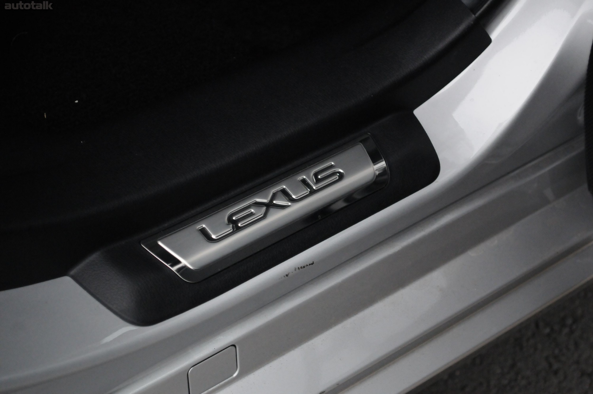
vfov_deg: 16.5
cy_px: 197
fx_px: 1357
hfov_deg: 24.6
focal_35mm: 82
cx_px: 296
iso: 2000
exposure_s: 1/320
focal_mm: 55
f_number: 5.6
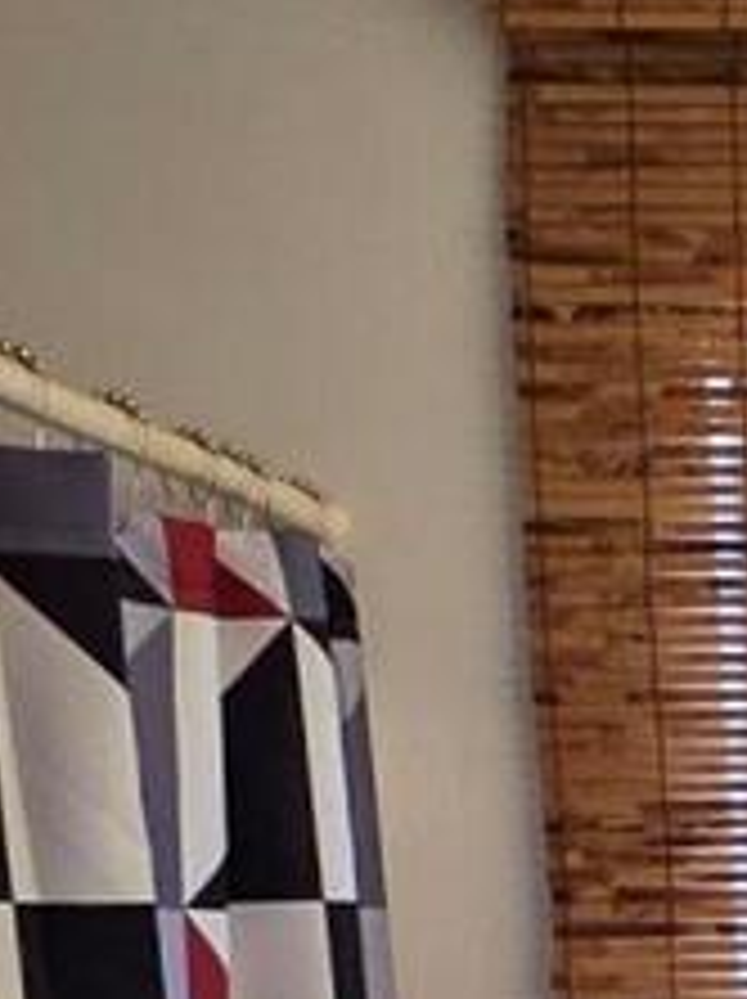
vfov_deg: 18.8
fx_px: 2595
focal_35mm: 90
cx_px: 1364
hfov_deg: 14.4
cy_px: 1566
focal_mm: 2.2
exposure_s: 1/60
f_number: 2.2
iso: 125
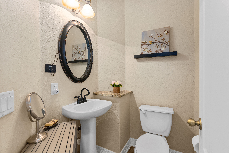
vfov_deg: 73.7
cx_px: 114
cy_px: 76
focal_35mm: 16
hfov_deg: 96.7
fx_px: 102
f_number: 7.1
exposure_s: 1.6
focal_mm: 16
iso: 320
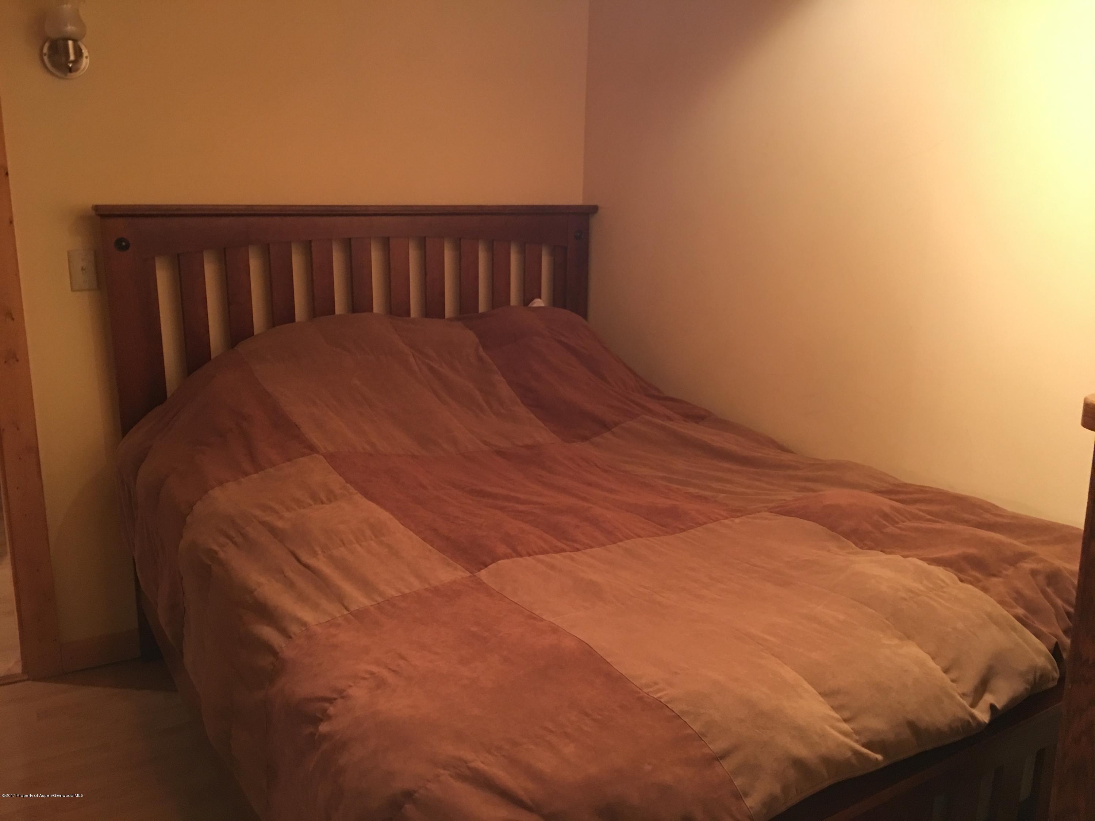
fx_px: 917
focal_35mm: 29
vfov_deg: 48.2
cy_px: 410
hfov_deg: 61.7
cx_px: 548
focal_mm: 4.15
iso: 100
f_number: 2.2
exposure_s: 1/10
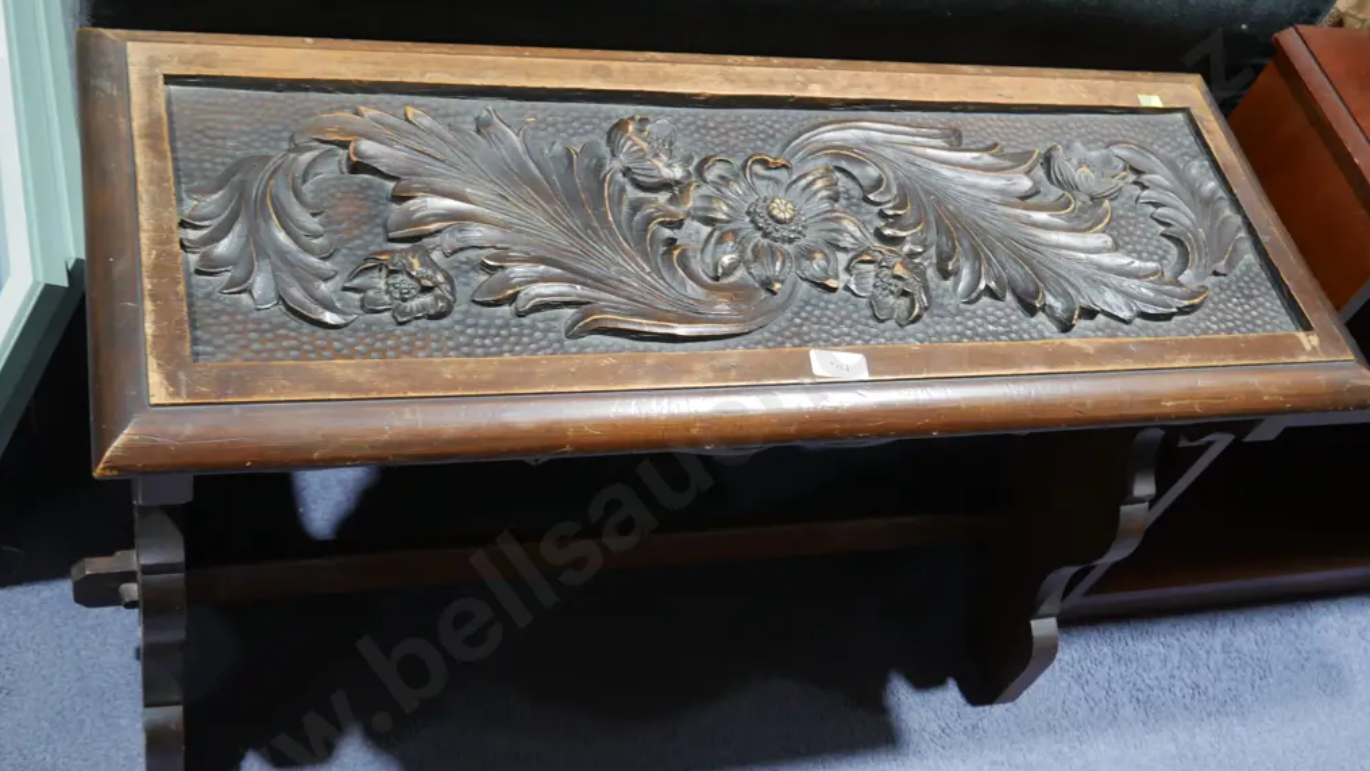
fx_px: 1598
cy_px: 467
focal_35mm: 44
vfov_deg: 27.0
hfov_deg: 46.4
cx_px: 684
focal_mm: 20
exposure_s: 1/60
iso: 800
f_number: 4.4
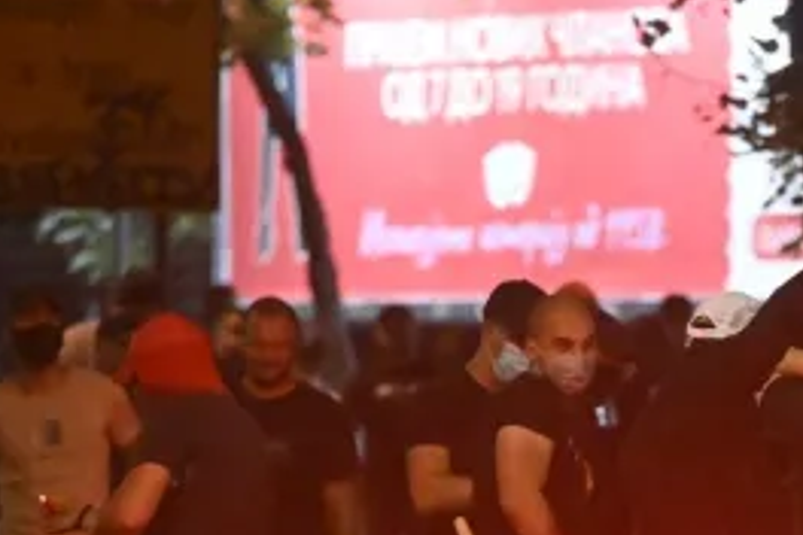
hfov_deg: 4.2
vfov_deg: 2.8
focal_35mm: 490
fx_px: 10929
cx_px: 636
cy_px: 752
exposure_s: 1/250
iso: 10000
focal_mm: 170
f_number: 2.8
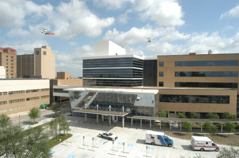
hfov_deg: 77.4
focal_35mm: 22
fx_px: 149
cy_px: 79
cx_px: 120
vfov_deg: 56.0
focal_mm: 15
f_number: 10
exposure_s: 1/400
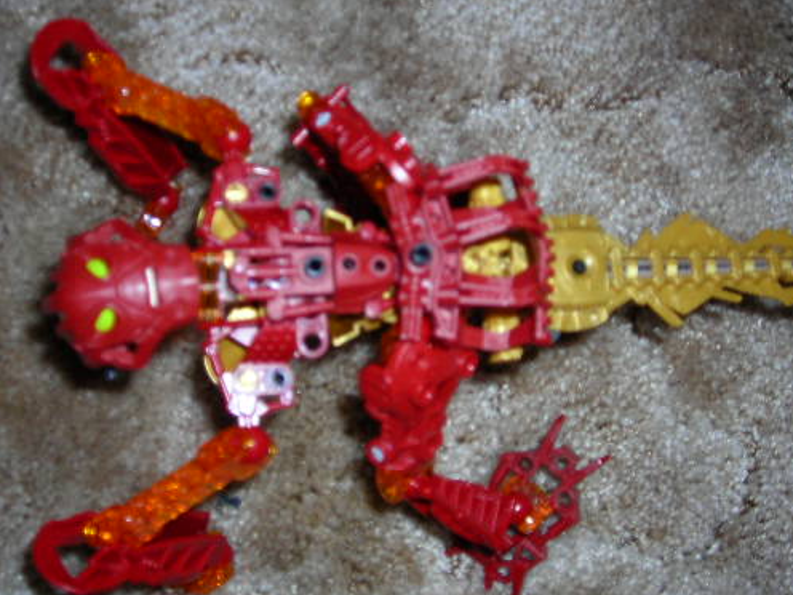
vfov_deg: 29.7
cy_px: 317
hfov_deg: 38.9
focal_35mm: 49
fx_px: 1123
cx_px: 382
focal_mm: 6.3
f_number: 3.2
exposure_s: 1/60.1
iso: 50
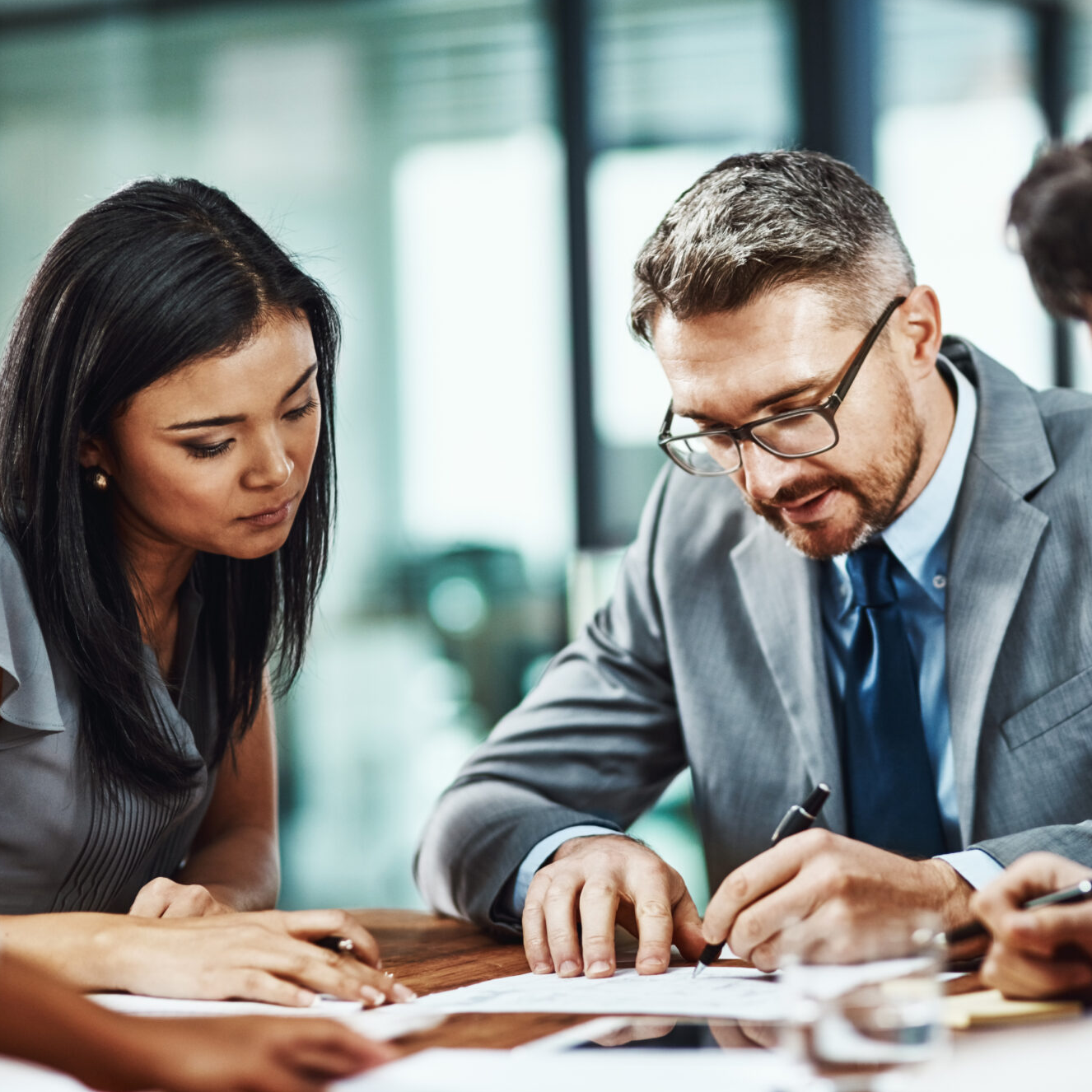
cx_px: 723
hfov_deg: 15.9
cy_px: 546
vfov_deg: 16.0
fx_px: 3890
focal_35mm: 109
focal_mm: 85
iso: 200
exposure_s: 1/400
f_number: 1.8
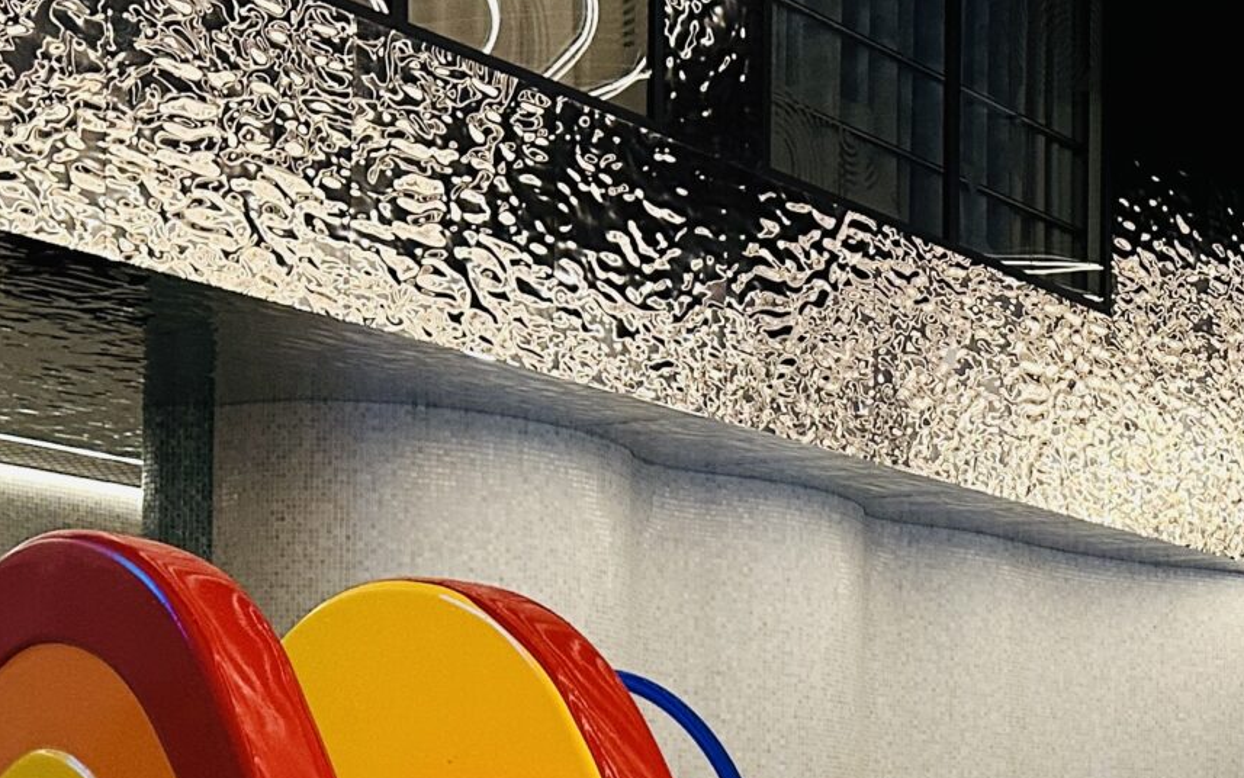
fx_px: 2577
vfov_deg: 16.4
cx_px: 1389
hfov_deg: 25.1
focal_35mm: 76
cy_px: 962
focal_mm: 6.86
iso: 400
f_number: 1.78
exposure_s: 1/57
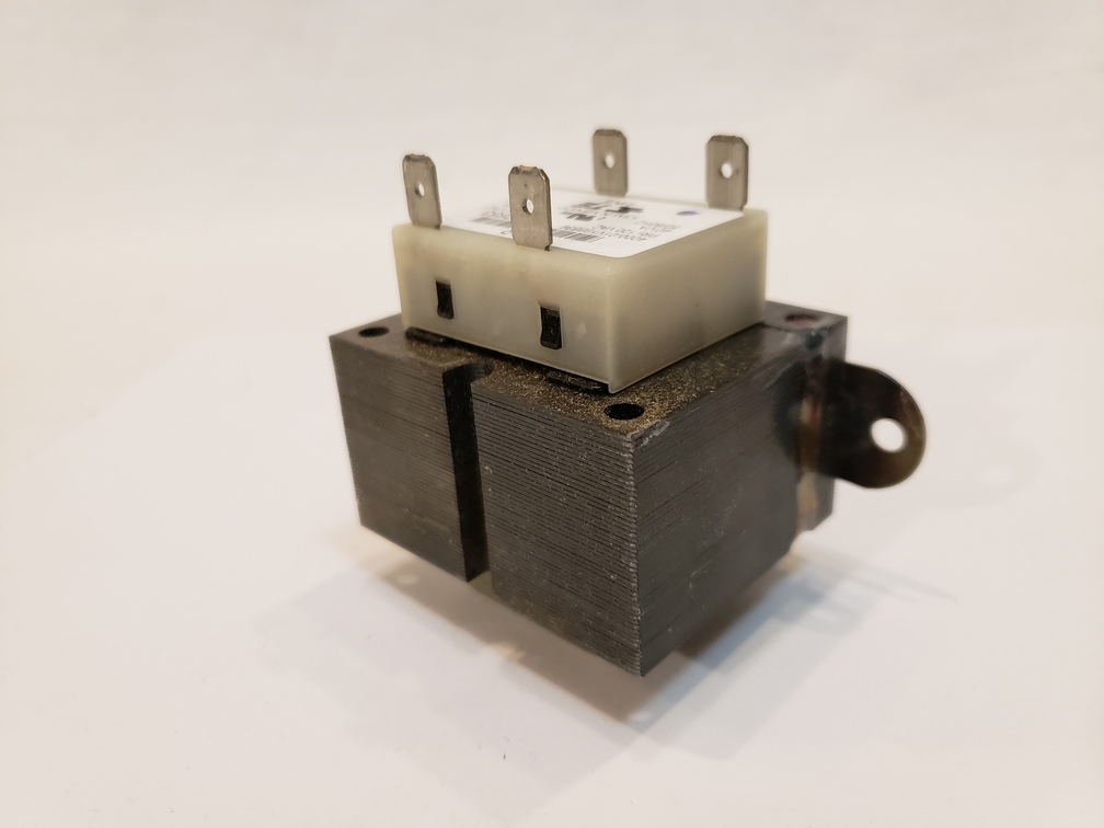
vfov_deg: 53.1
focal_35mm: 26
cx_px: 552
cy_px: 414
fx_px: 829
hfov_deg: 67.3
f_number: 1.5
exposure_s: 1/60
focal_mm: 4.3
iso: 200
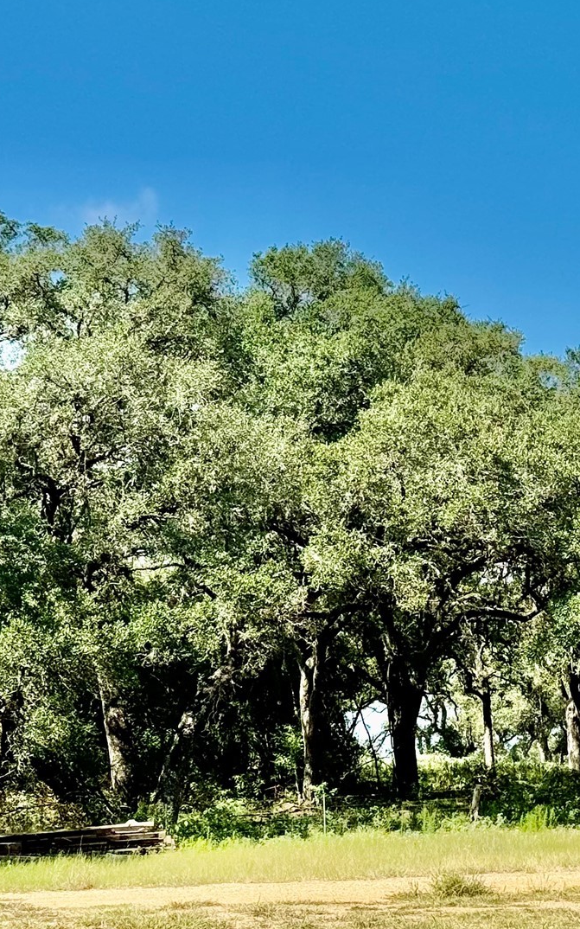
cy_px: 555
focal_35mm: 97
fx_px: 2454
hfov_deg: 13.1
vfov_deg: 21.4
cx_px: 710
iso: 64
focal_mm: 6.76
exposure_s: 1/4975
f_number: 1.78
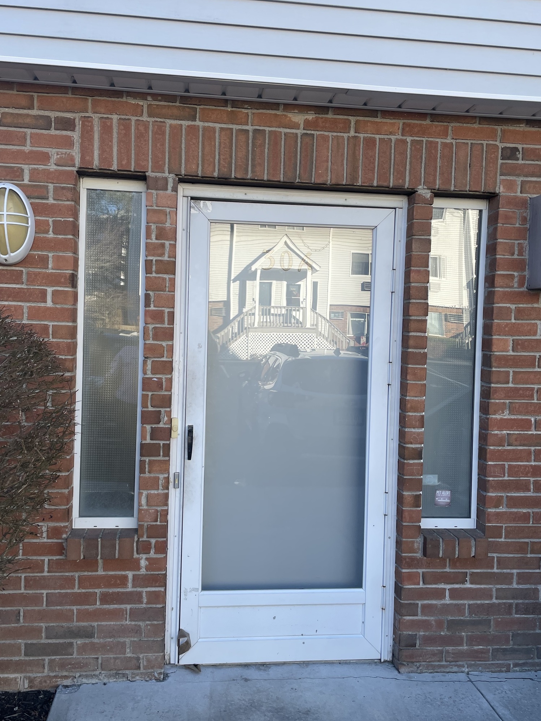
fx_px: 625
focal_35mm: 30
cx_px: 254
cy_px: 350
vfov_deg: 60.0
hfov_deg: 46.8
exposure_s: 1/581
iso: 32
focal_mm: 4.2
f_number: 1.6
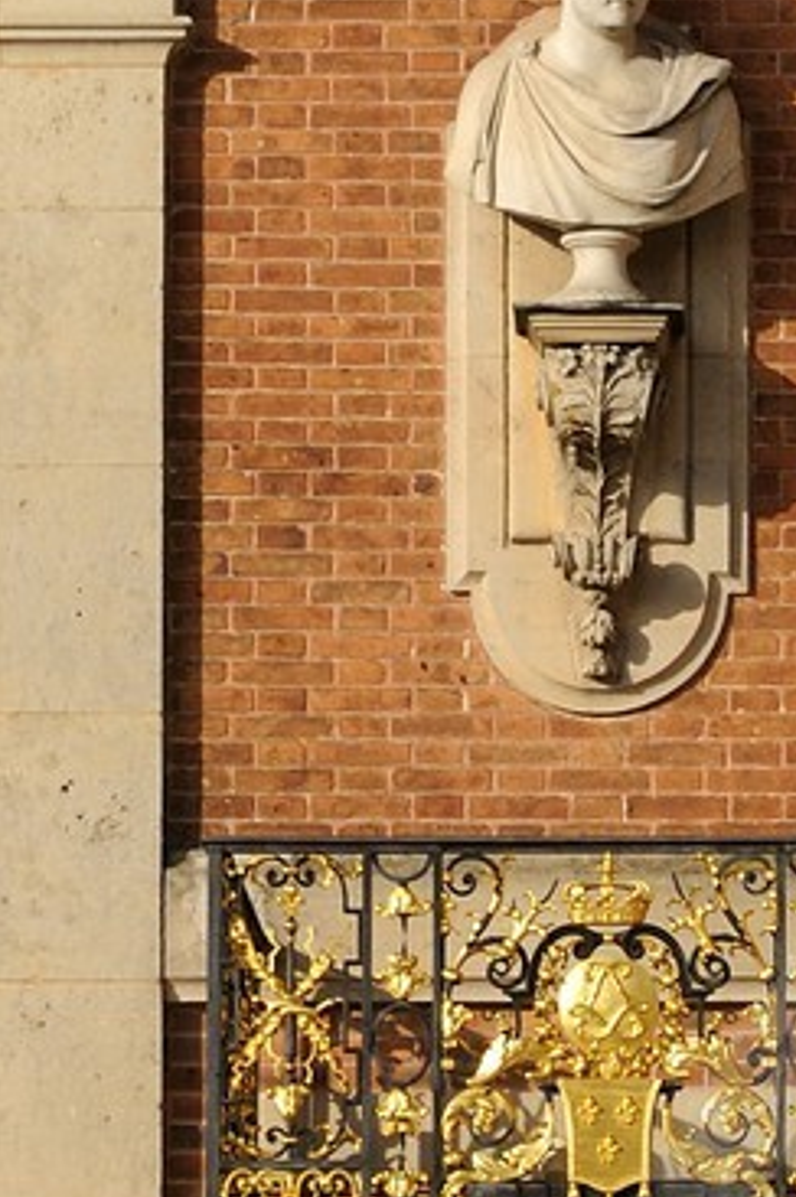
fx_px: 15949
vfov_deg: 4.3
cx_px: 1576
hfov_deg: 2.8
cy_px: 1595
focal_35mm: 480
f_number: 11
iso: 200
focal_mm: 110
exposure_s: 1/320
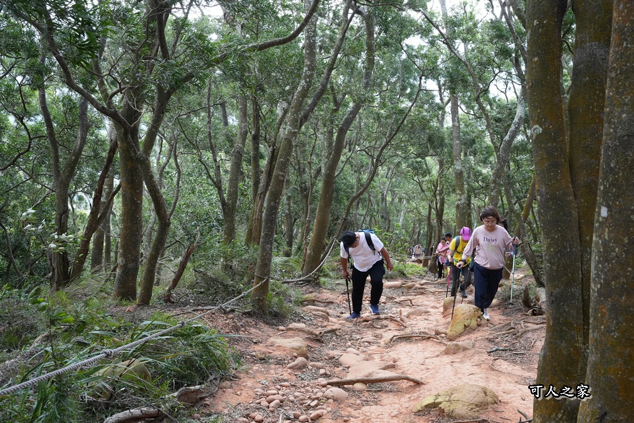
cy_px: 212
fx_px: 572
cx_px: 317
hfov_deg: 58.0
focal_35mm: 32
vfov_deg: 40.5
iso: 2500
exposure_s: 1/400
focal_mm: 32.5
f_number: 8
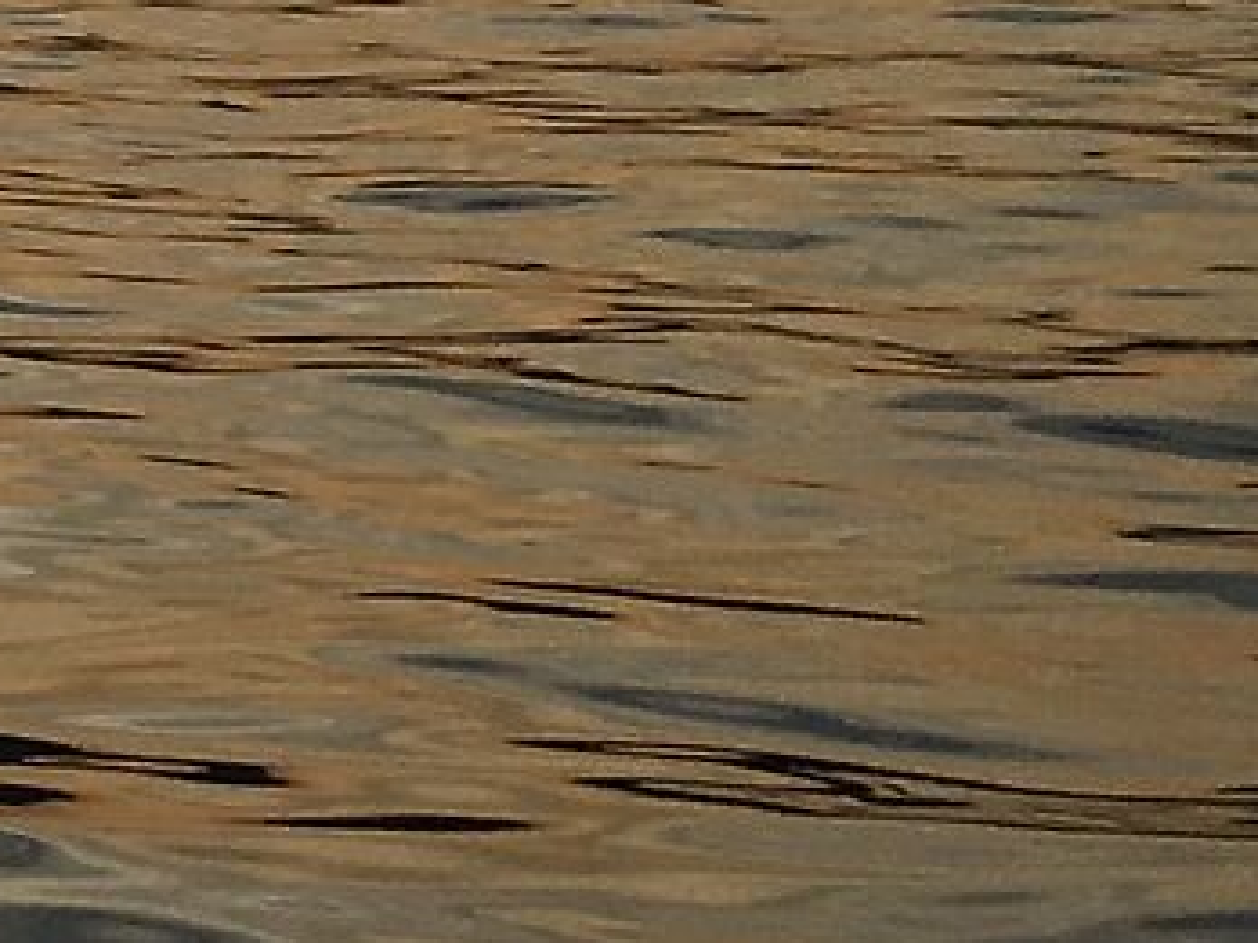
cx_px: -2429
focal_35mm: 200
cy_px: -625
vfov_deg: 7.3
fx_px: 7268
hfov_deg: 8.4
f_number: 2.2
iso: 25
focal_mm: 4.15
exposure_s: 1/1508
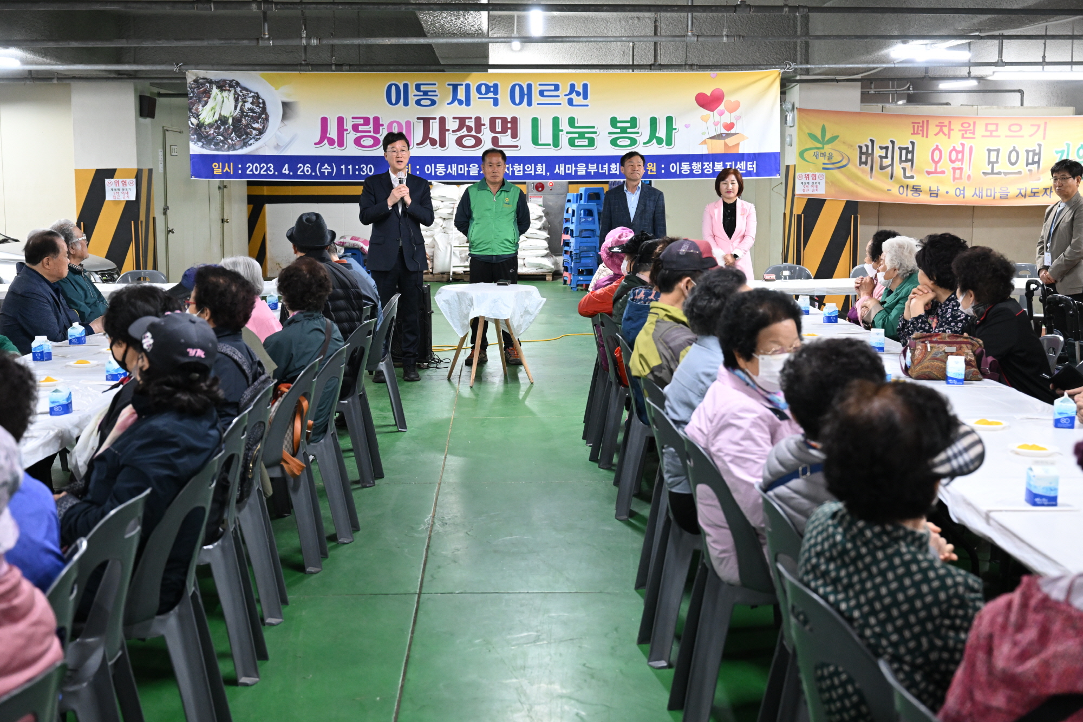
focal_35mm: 46
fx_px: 1384
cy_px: 361
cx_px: 542
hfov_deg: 42.7
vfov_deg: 29.2
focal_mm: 46
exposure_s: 1/125
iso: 4000
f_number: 4.5
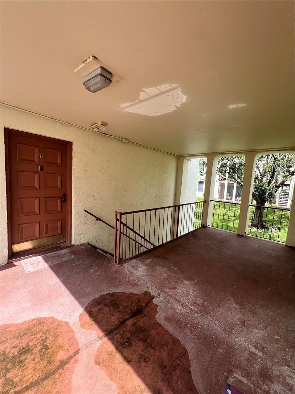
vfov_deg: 106.2
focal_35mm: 13
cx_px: 148
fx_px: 148
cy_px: 197
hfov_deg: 89.9
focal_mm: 1.57
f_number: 1.8
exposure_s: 1/435
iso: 32
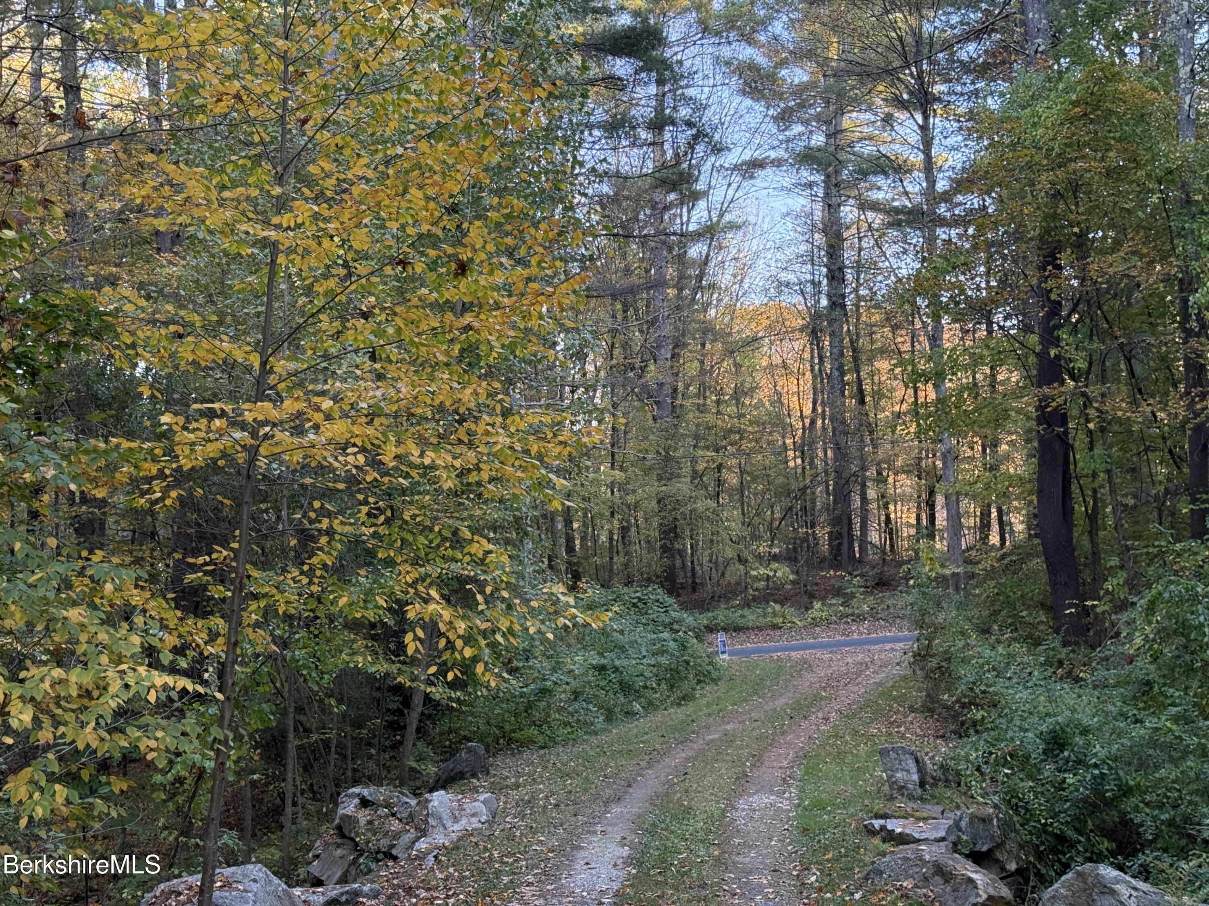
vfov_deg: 30.3
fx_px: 1676
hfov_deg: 39.7
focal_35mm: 48
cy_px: 453
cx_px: 604
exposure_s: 1/147
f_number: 1.78
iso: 160
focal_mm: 6.76
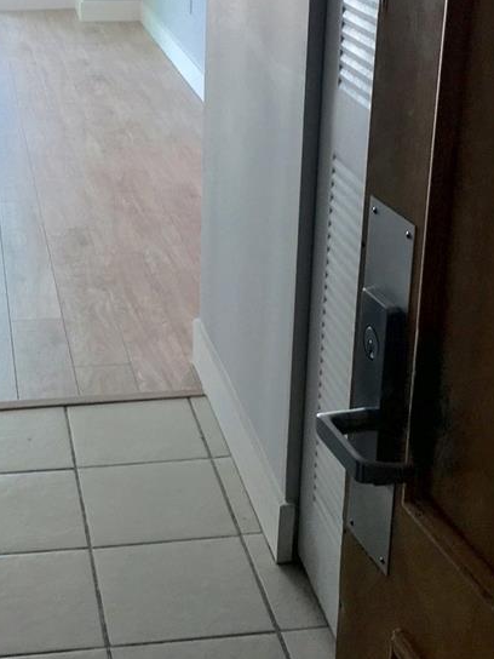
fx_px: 1218
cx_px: 126
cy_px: 235
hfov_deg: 22.7
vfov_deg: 30.1
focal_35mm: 64
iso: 32
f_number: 2.2
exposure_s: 1/40
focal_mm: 4.15
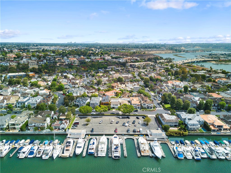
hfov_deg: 67.3
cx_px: 116
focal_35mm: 26
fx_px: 173
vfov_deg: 53.0
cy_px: 86
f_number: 2.2
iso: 100
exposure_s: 1/420
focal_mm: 4.73
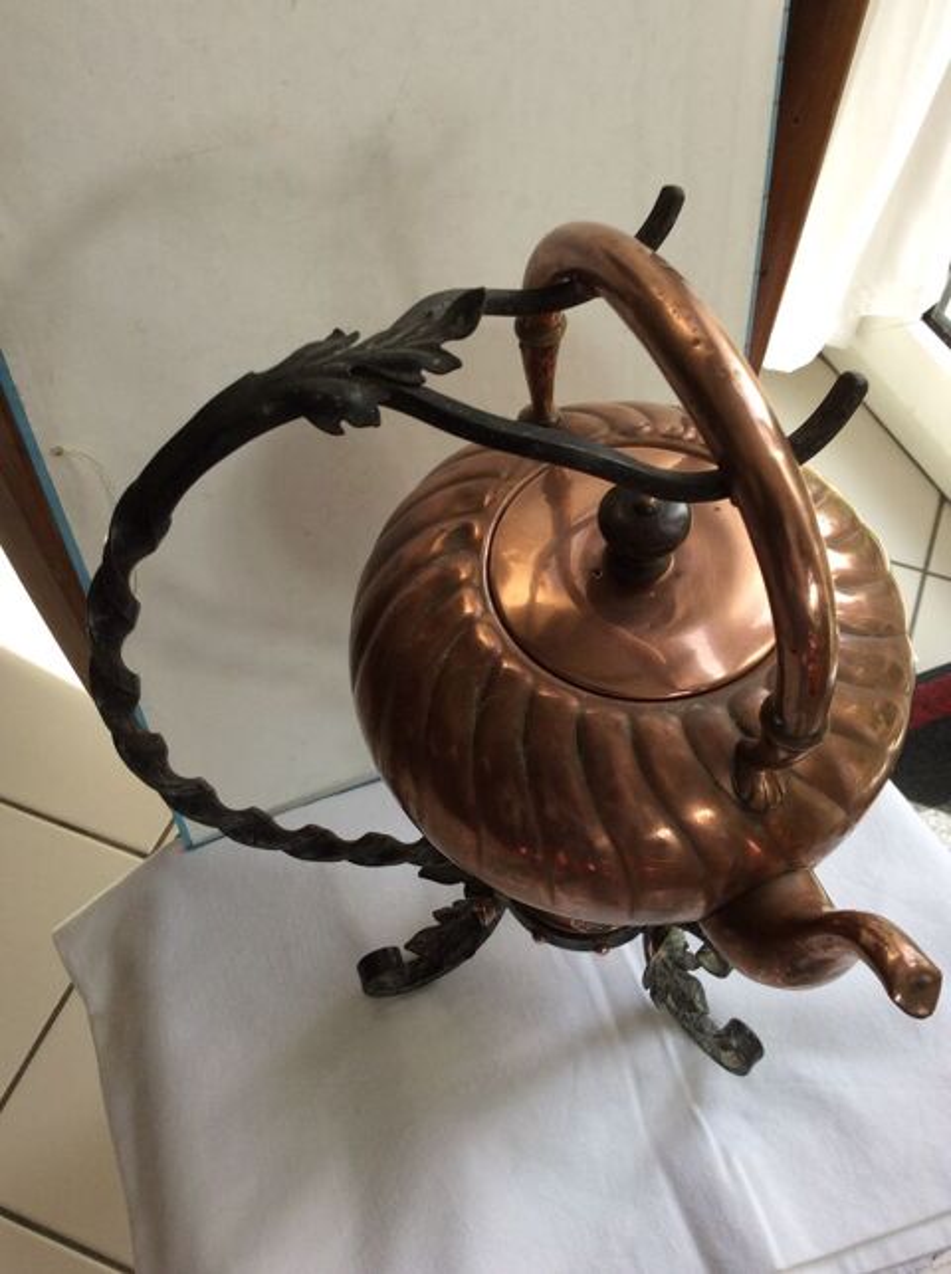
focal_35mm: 32
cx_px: 476
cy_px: 637
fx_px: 1176
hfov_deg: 44.0
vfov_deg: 56.9
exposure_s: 1/103
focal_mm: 3.3
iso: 32
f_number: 2.4
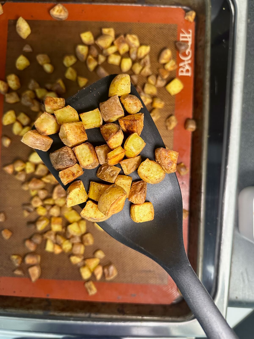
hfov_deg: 56.8
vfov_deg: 71.6
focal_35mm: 24
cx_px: 127
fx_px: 235
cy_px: 170
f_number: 1.78
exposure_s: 1/60
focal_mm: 6.86
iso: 200
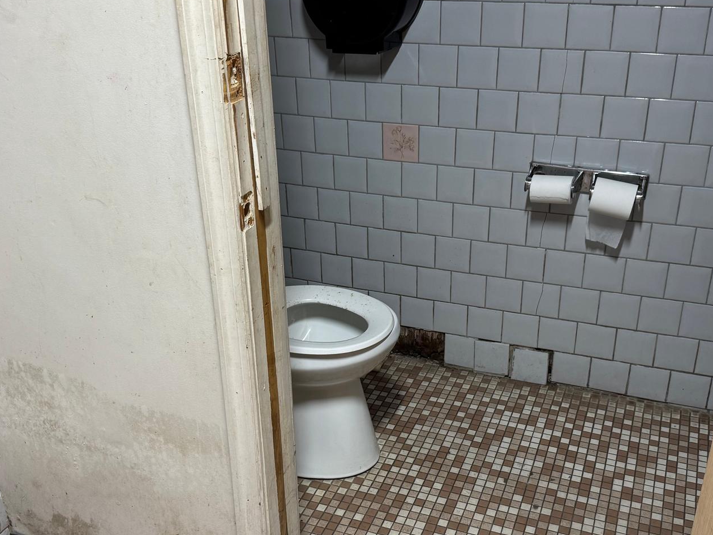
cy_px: 300
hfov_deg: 47.8
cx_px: 377
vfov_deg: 36.8
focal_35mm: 39
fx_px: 803
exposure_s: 1/60
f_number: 1.78
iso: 160
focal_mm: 6.76
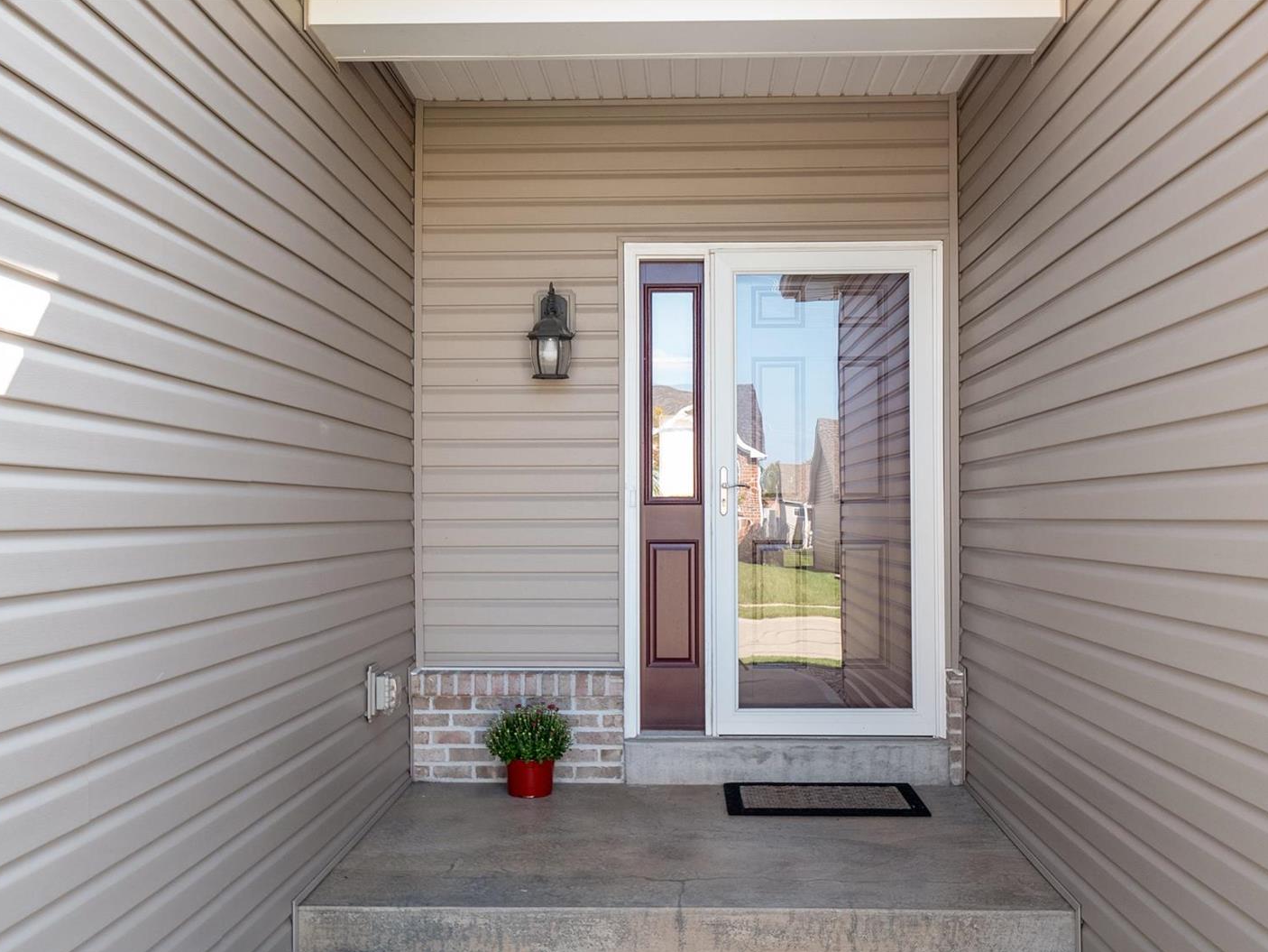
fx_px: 1282
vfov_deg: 40.7
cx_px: 666
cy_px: 476
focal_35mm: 35
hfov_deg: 52.6
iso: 400
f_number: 8
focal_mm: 16
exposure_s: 1/50
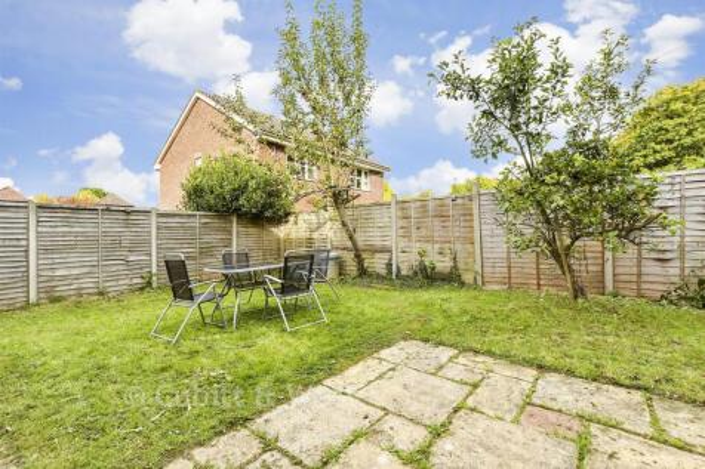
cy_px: 234
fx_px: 313
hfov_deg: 96.8
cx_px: 352
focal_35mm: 16
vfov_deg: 73.7
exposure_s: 1/40
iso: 160
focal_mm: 11
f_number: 8
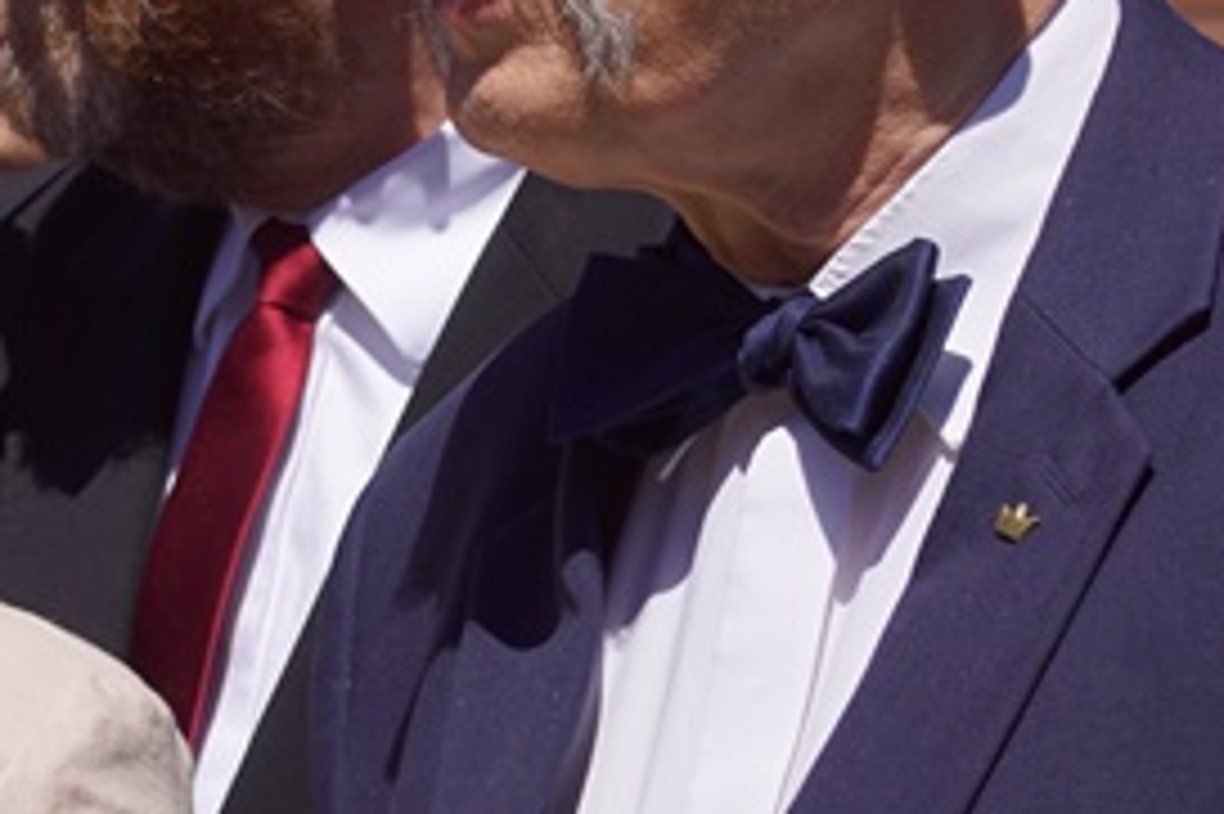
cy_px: 645
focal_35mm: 304
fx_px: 10324
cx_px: 230
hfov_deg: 6.8
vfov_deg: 4.5
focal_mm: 55
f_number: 5.6
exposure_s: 1/640
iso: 100
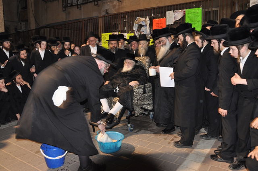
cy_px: 86
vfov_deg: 47.8
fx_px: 193
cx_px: 129
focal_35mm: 27
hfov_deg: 67.4
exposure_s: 1/13
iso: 640
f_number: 5.6
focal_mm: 18
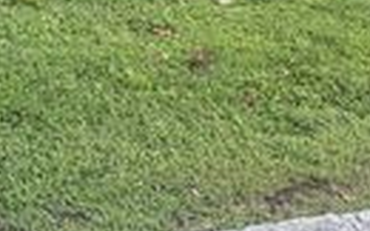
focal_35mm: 106
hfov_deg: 19.7
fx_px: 1068
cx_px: 182
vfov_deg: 11.6
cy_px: -147
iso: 50
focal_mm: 5.1
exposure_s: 1/772
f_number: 1.6
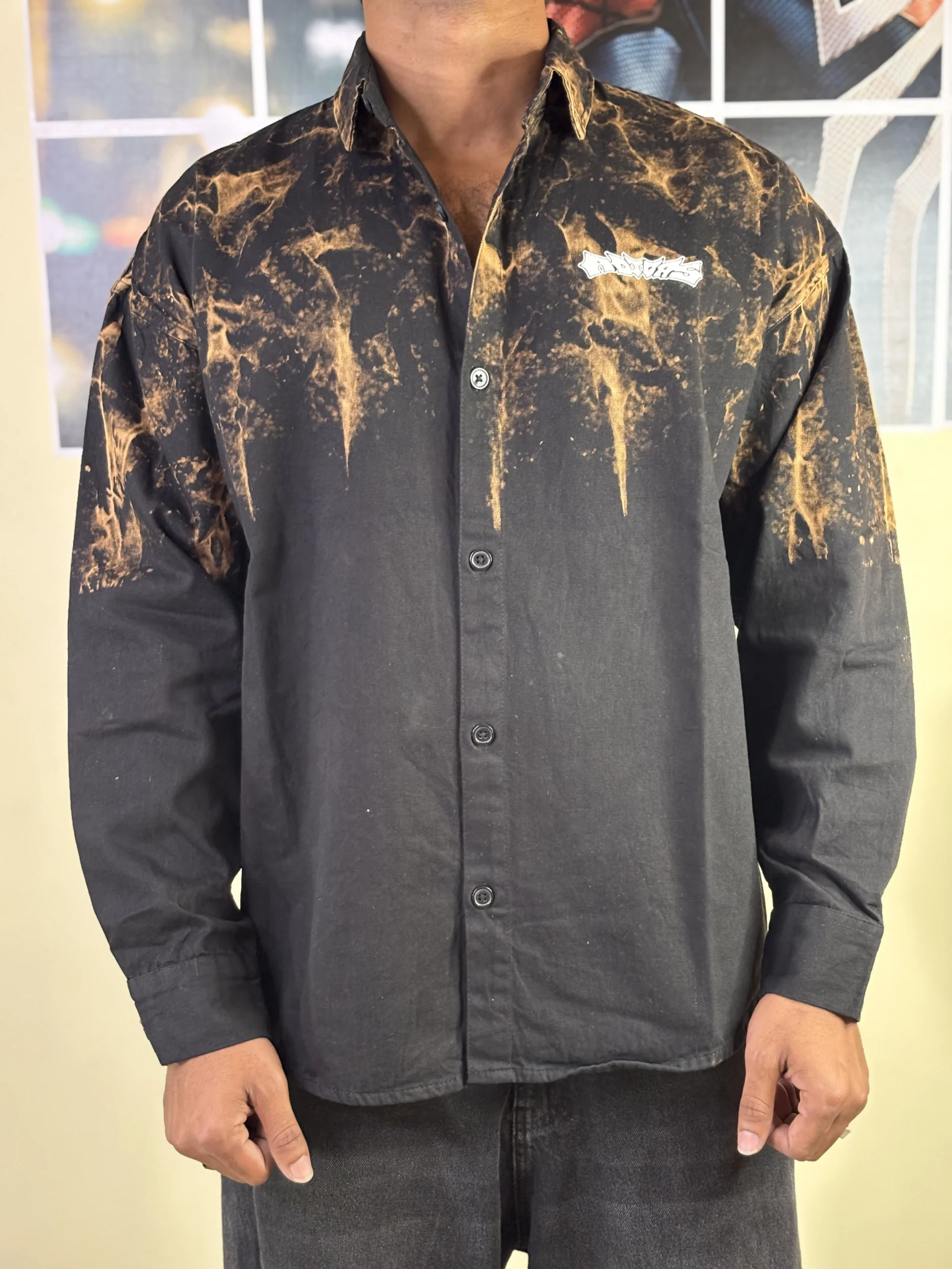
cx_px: 476
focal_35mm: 52
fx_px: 1907
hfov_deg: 28.0
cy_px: 634
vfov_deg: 36.8
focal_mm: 5.96
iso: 250
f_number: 1.6
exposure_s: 1/33
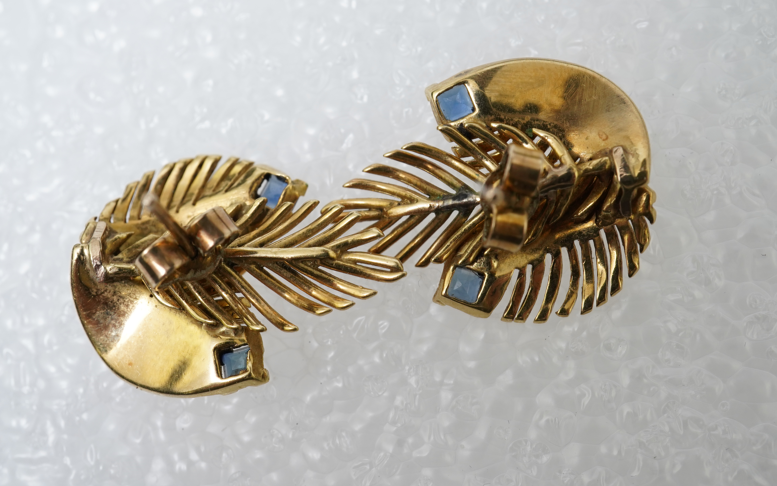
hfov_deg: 43.5
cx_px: 388
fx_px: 974
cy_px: 237
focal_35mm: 46
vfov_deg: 28.0
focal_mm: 30
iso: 640
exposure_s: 1/100
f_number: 18
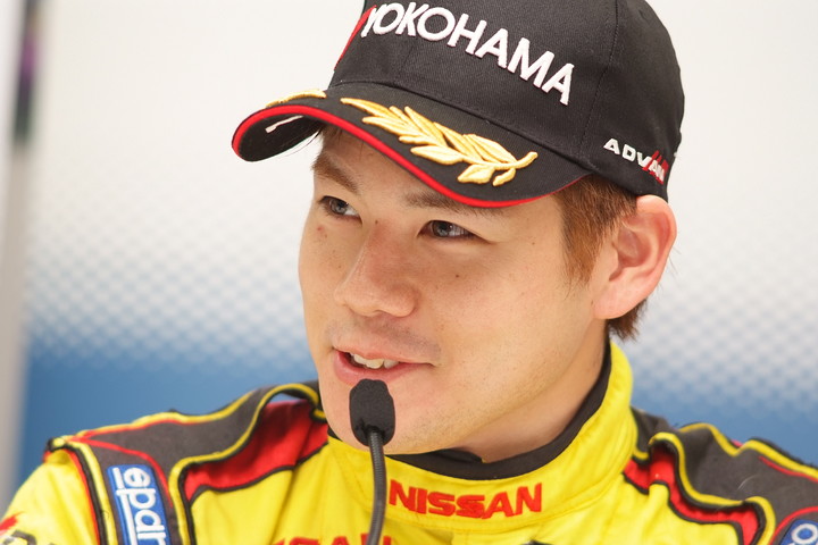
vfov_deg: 5.1
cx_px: 409
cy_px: 272
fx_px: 6135
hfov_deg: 7.6
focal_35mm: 270
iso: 400
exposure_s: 1/125
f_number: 2.8
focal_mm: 180
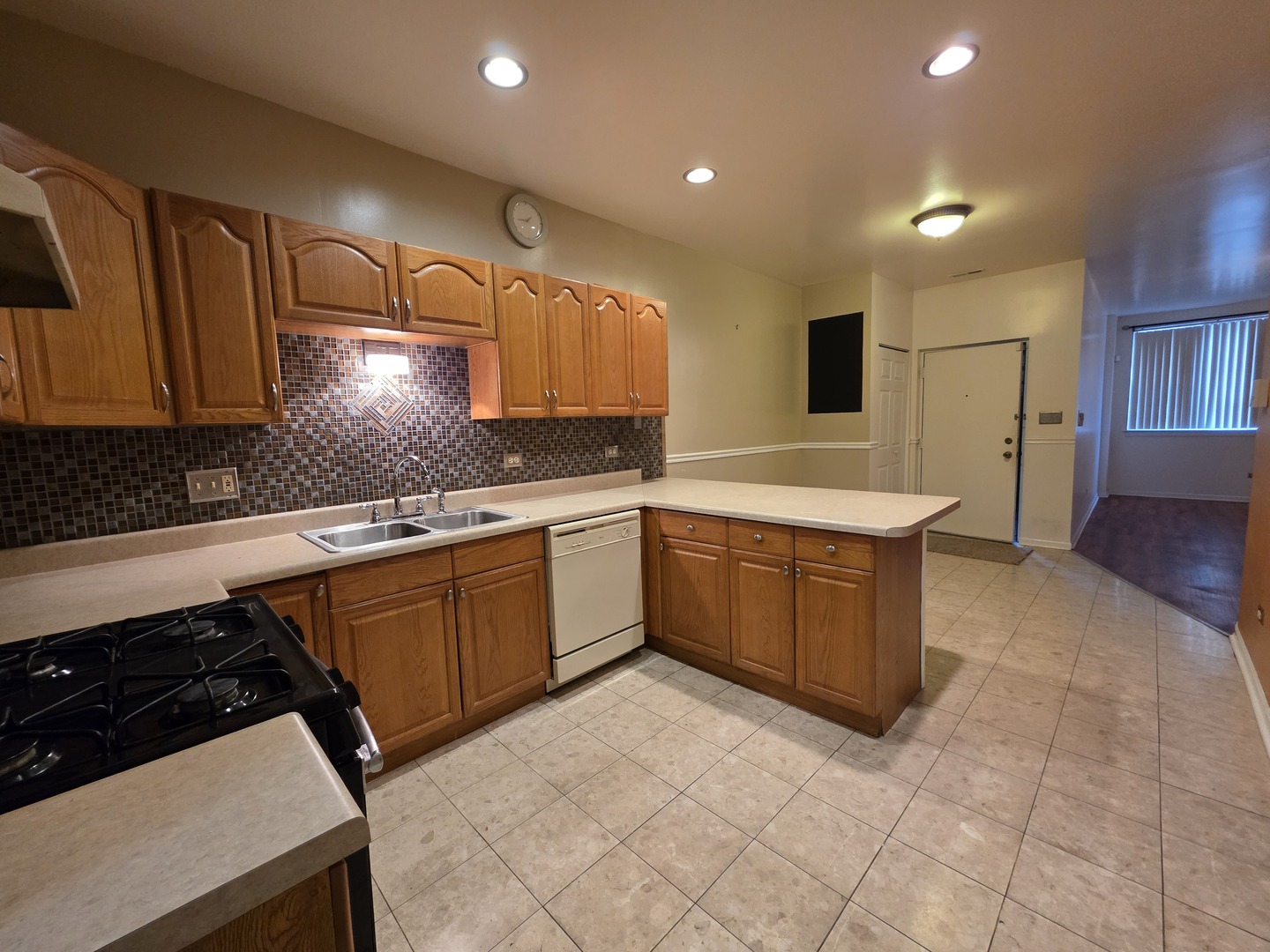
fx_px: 477
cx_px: 635
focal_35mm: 13
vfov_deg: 89.9
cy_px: 476
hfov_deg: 106.2
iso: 400
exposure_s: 1/60
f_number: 1.9
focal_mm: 2.2
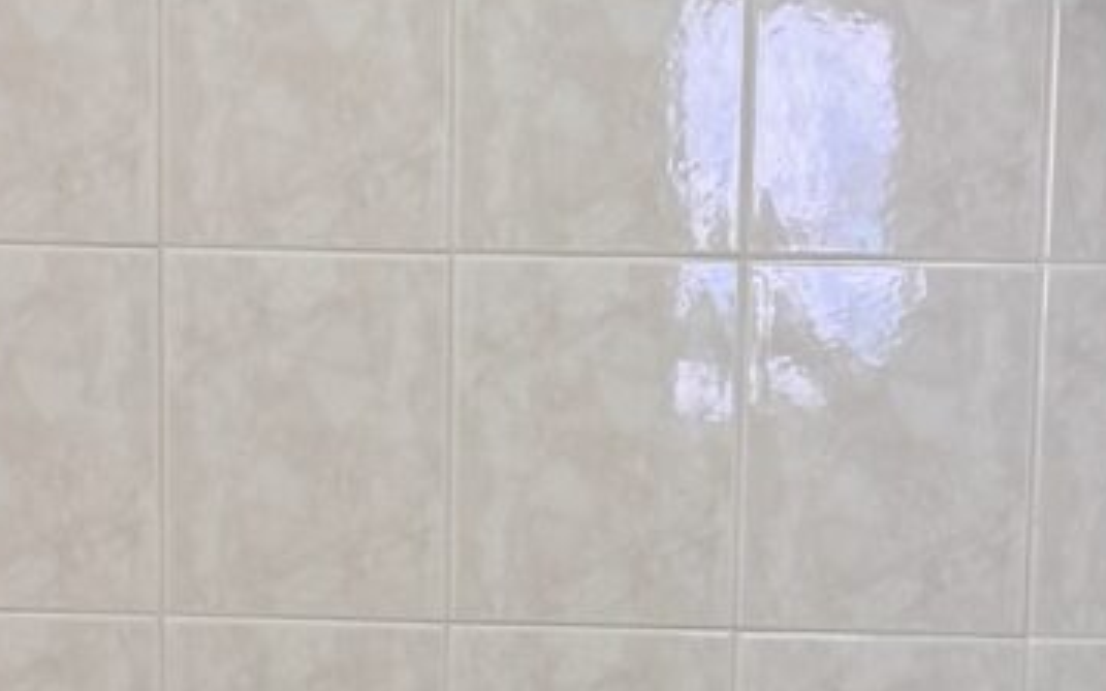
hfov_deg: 14.3
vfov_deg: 8.7
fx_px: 4400
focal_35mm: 146
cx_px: 604
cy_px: 1100
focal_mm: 6.76
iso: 160
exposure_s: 1/50
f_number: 1.78
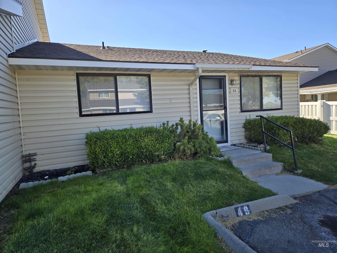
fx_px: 224
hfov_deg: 73.9
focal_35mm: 23
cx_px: 168
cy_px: 126
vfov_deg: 58.9
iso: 25
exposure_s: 1/902
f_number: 1.8
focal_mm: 5.4
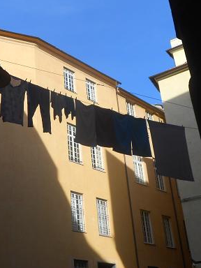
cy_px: 134
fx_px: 387
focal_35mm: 50
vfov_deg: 38.2
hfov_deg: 28.9
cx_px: 62
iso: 80
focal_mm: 6.7
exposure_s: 1/500
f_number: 3.9
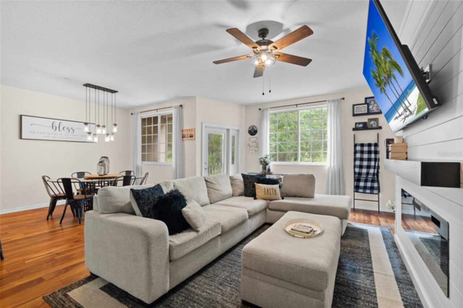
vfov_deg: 73.7
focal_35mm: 16
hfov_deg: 96.8
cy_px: 154
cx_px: 232
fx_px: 206
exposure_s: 2
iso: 250
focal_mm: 16
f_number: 9
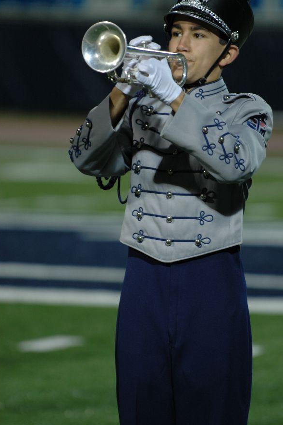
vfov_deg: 5.9
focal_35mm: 347
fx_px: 4093
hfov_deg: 4.0
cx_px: 157
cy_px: 200
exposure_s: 1/60
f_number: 2.8
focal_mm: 200
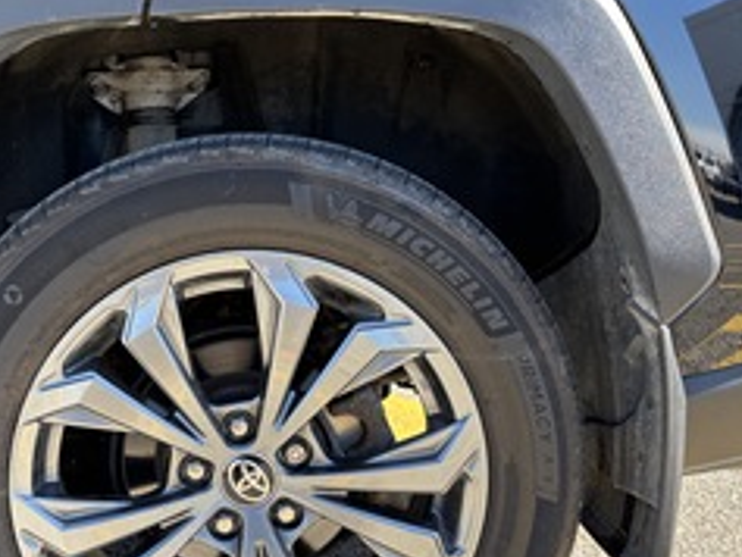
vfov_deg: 31.5
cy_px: 330
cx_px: 232
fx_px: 987
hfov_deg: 40.6
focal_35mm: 46
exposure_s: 1/332
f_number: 1.6
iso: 50
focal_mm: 5.96
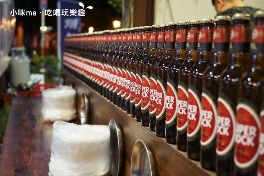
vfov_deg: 25.0
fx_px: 396
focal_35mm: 54
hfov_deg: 36.9
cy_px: 88
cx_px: 132
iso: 3200
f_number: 5
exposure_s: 1/60
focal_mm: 54
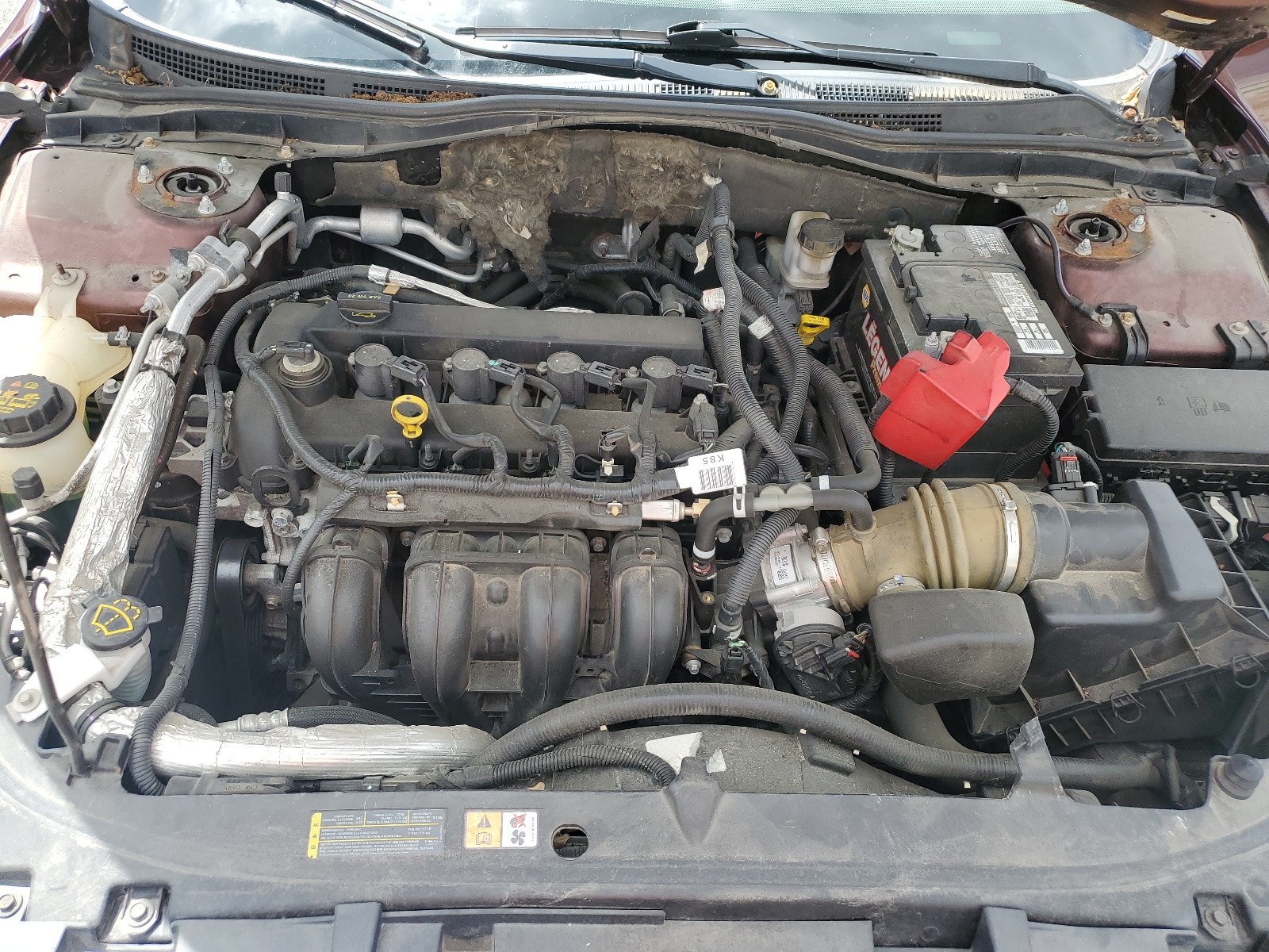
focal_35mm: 26
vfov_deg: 53.1
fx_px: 953
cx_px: 634
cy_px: 476
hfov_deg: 67.3
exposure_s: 1/769
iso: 50
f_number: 1.5
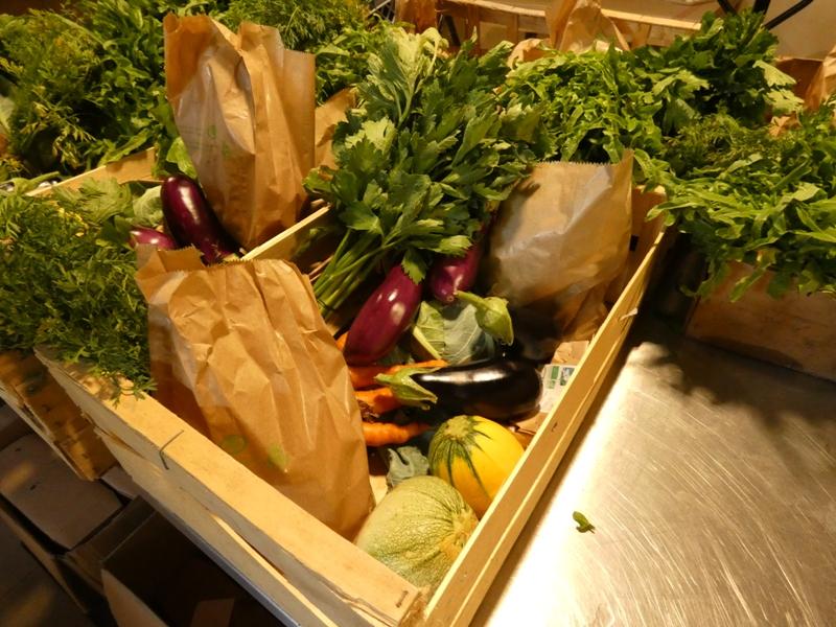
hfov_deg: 81.7
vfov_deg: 66.0
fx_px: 483
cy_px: 314
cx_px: 418
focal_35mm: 20
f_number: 2.8
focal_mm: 3.6
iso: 800
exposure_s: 1/60
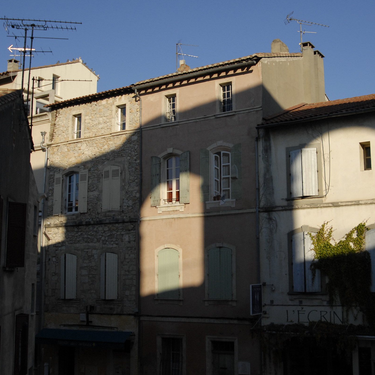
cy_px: 187
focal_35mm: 46
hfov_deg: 36.6
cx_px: 227
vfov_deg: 36.8
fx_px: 564
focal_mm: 24
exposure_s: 1/1600
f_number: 5.6
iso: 400
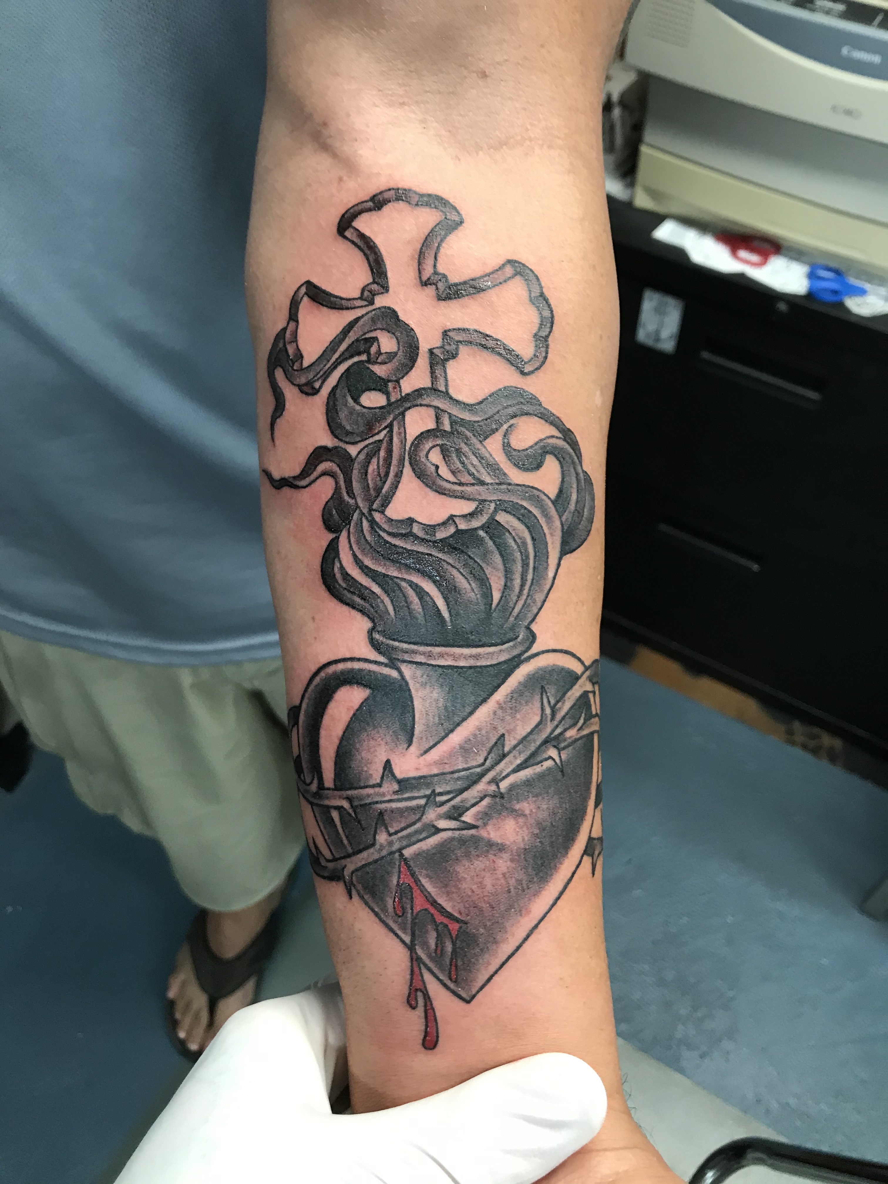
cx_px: 444
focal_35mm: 28
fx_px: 958
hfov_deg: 49.7
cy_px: 592
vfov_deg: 63.4
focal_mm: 3.99
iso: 40
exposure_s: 1/17
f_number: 1.8
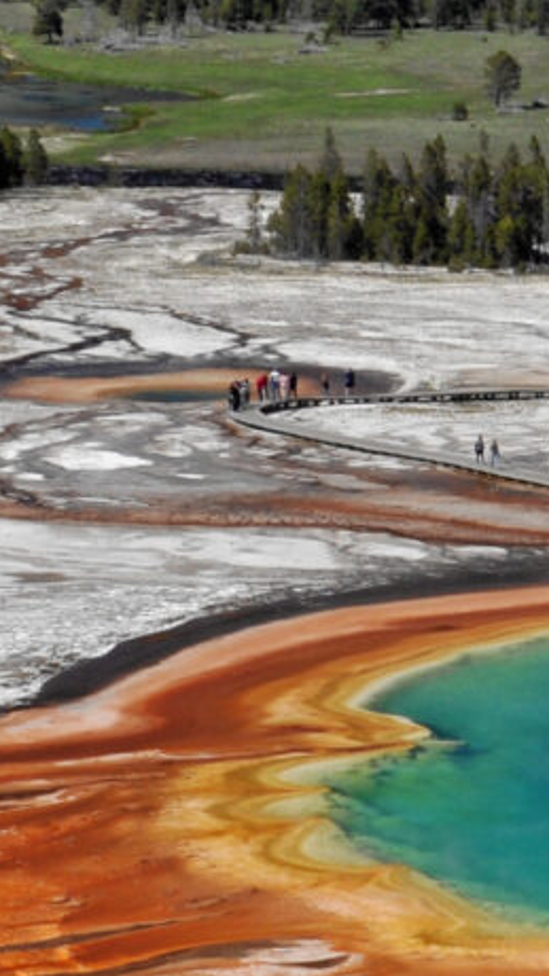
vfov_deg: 9.6
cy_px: 982
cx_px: 1352
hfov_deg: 5.3
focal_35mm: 223
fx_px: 5776
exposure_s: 1/320
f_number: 8
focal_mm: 32
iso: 200
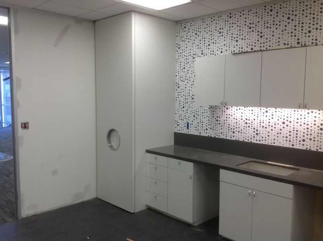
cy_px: 120
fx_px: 326
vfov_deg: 40.6
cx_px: 162
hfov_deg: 52.7
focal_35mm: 35
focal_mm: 4.28
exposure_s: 1/40
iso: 50
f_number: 2.4
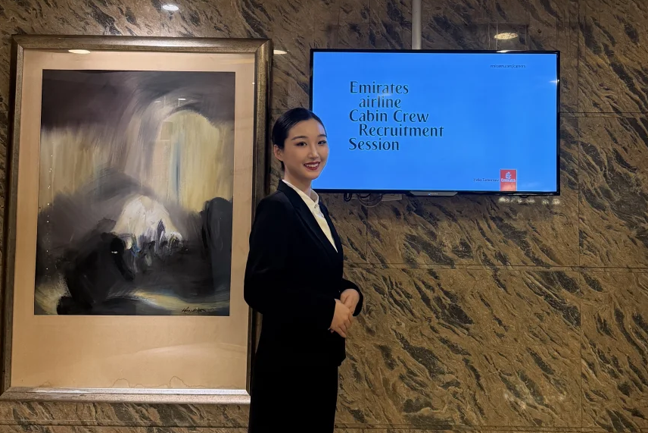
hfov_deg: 46.2
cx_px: 387
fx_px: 756
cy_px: 159
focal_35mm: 42
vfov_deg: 31.7
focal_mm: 6.76
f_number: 1.78
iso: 250
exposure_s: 1/50
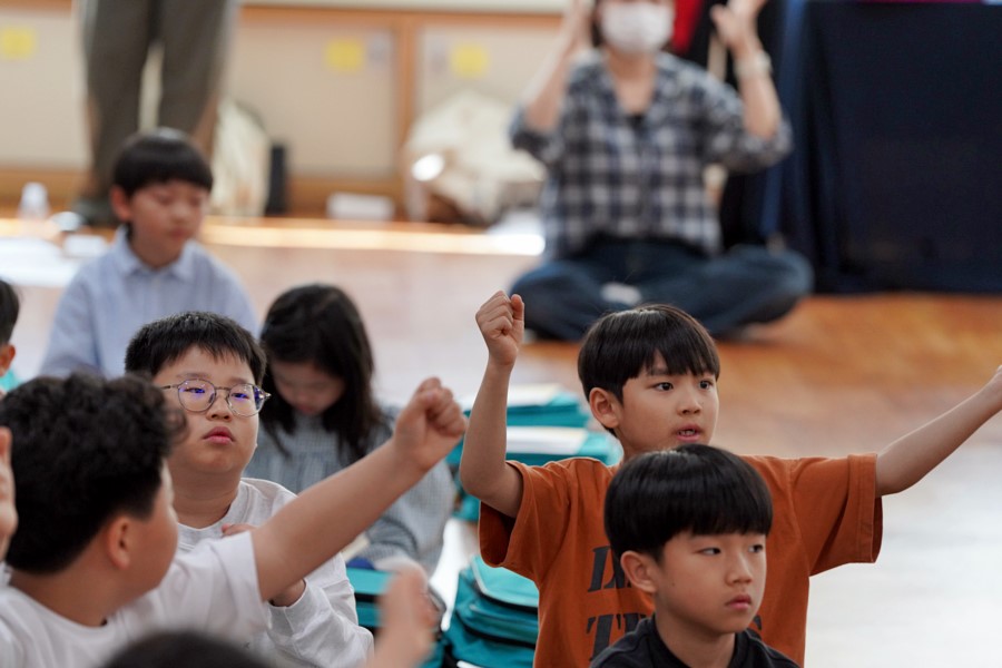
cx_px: 501
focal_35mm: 200
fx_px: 5566
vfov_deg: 6.9
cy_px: 334
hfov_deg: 10.3
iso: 2000
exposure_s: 1/250
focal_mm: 200
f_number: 4
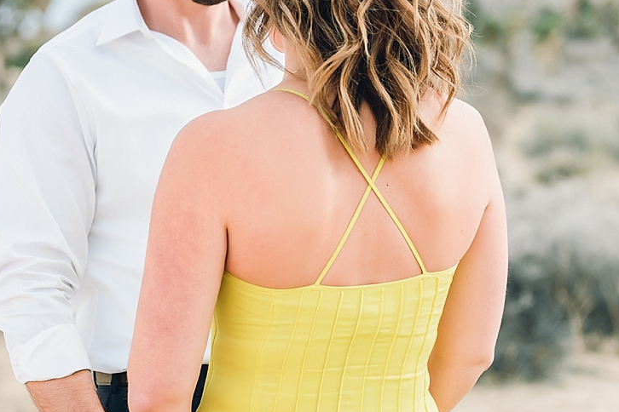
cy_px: 274
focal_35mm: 125
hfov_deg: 16.3
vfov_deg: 11.0
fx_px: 2149
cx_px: 184
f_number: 3.2
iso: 125
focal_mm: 75
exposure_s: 1/400
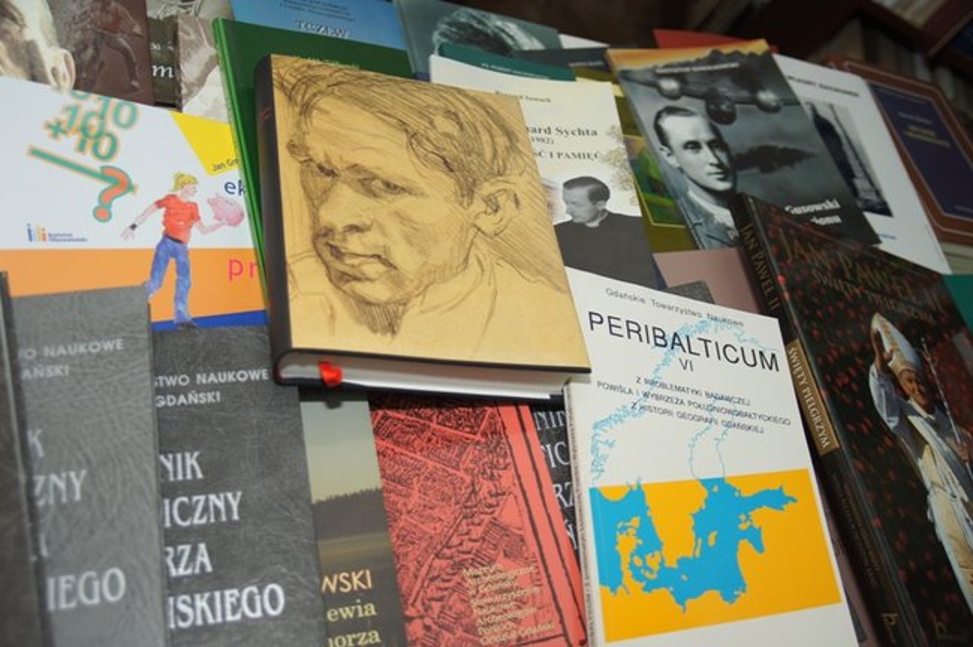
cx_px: 486
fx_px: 1053
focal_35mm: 39
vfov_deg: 34.1
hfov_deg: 49.6
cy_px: 324
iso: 100
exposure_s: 1/60
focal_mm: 26
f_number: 3.2
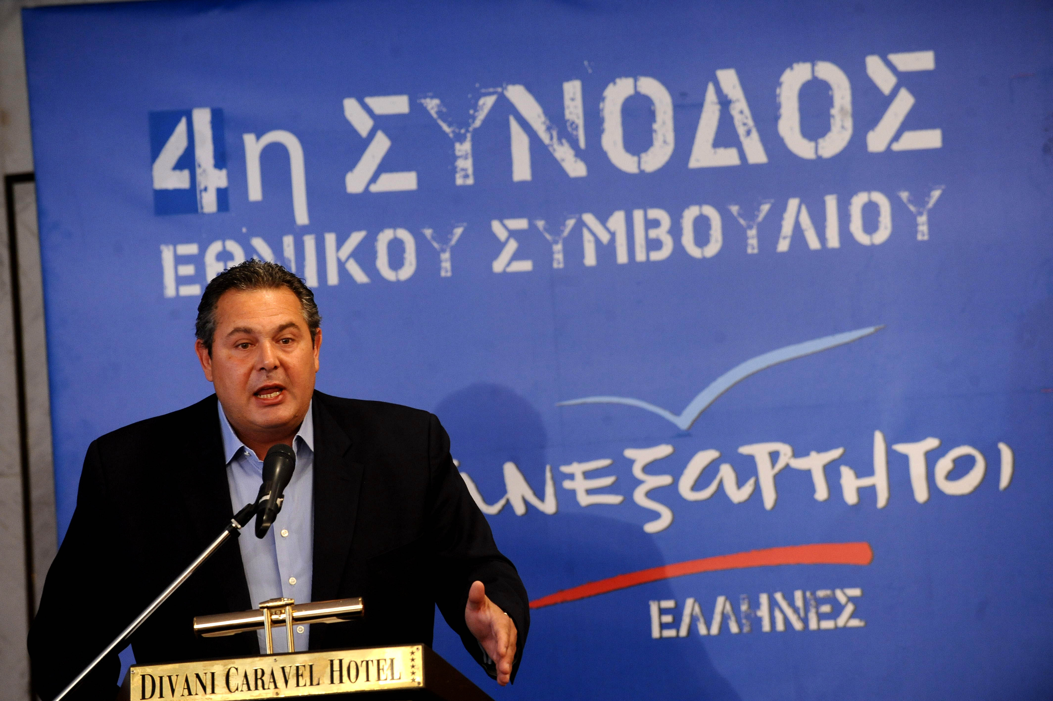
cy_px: 350
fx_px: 5846
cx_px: 526
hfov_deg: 10.3
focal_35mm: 200
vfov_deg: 6.9
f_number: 5.6
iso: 2000
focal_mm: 200
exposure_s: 1/125
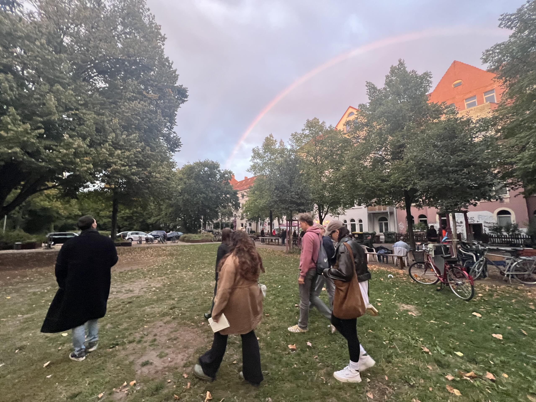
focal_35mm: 13
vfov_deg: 89.9
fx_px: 201
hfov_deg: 106.2
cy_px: 201
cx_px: 268
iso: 250
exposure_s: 1/60
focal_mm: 1.57
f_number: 1.8
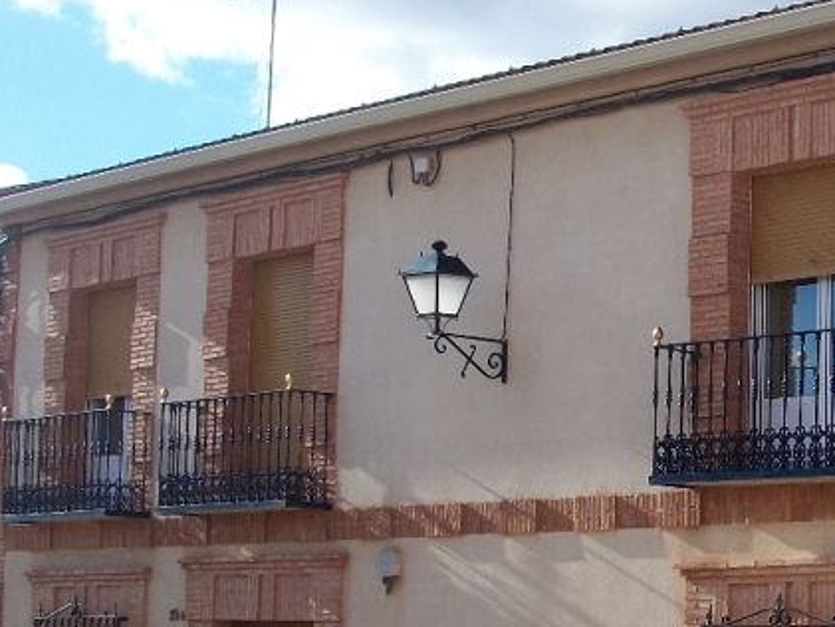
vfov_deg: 15.7
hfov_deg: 20.4
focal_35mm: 94
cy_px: 455
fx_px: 2268
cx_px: 756
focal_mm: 7.8
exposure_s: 1/640
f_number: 3.5
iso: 80
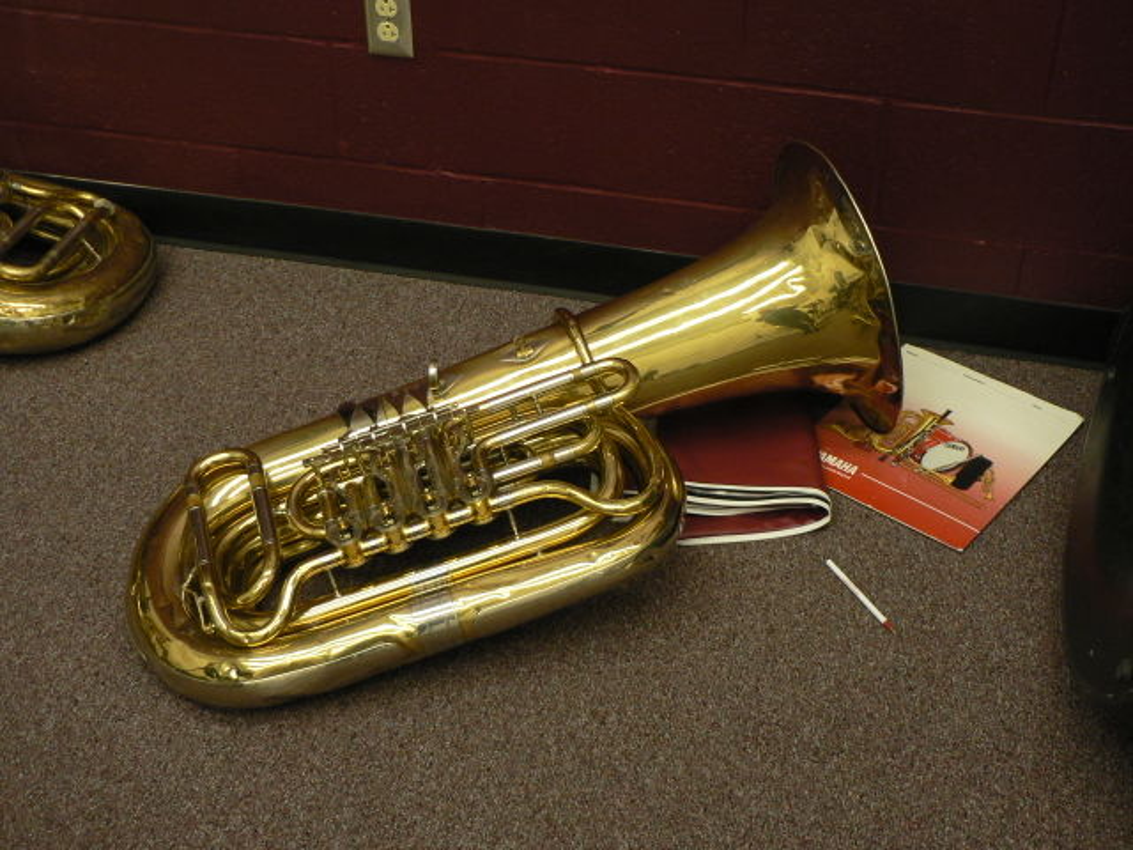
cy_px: 425
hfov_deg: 40.4
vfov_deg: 30.9
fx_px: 1538
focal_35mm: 47
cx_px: 566
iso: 200
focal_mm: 7.9
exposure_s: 1/50
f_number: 2.8
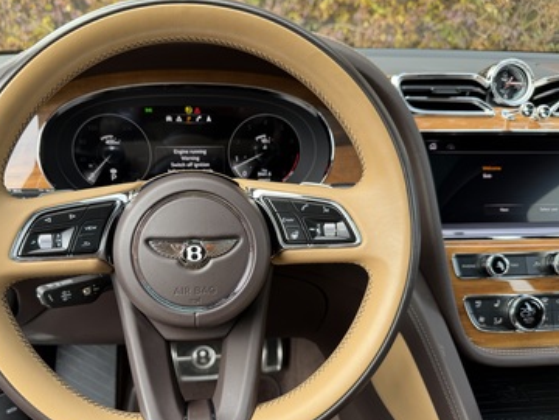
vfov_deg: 49.7
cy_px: 228
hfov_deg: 63.1
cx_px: 234
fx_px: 452
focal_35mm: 28
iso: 64
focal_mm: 6.76
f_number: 1.78
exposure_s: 1/121
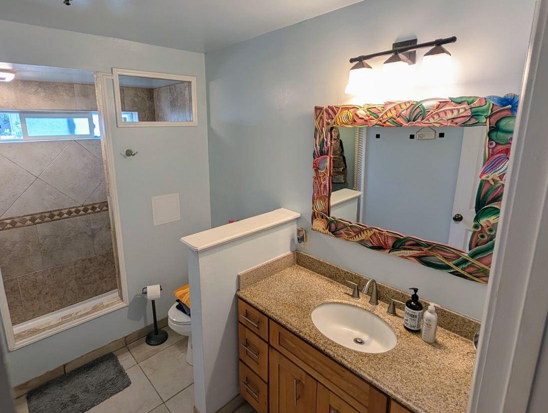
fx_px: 222
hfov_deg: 101.8
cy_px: 216
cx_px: 256
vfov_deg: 85.8
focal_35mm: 14
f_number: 1.7
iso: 119
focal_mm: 2.02
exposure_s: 1/120
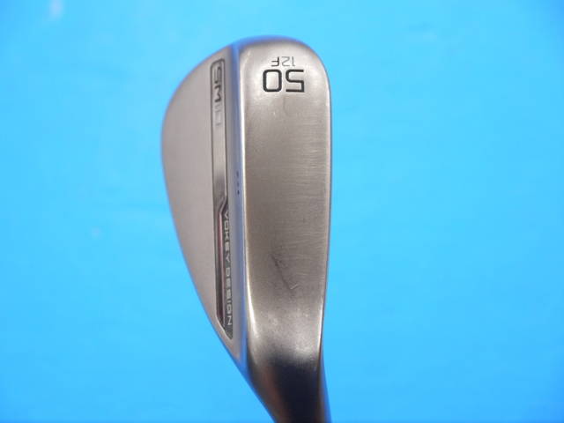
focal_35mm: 84
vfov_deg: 17.6
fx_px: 1369
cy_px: 212
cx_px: 282
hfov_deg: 23.3
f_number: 5.6
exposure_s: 1/80
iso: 800
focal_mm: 42
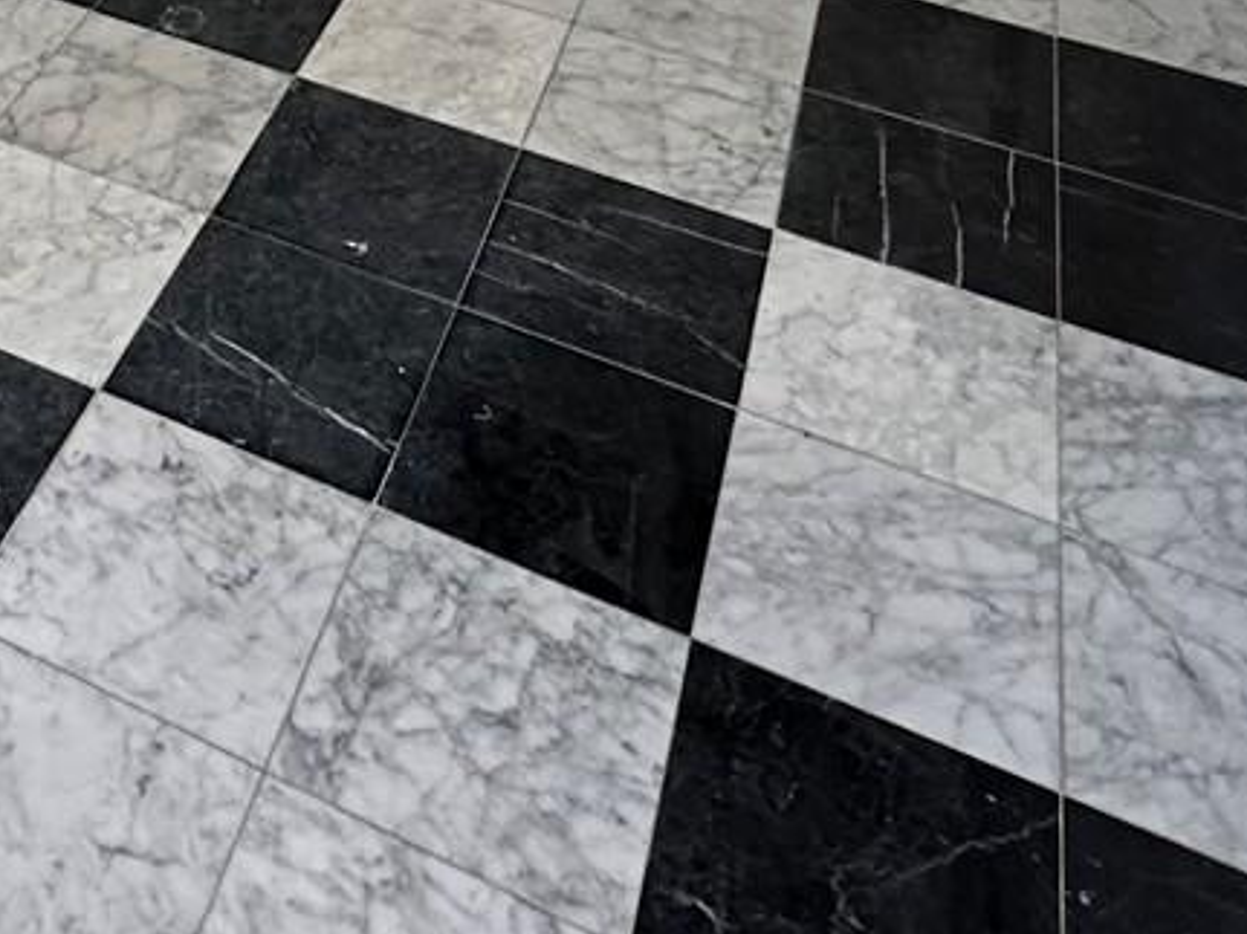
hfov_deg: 34.0
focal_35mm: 52
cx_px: 41
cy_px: -497
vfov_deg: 22.5
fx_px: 1873
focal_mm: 2.22
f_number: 2.2
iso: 250
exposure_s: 1/120
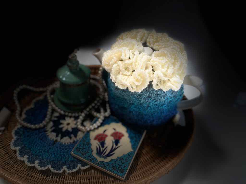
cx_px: 123
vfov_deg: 53.1
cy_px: 92
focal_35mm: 26
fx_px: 185
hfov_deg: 67.3
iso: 32
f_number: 1.8
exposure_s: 1/477
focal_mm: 4.25
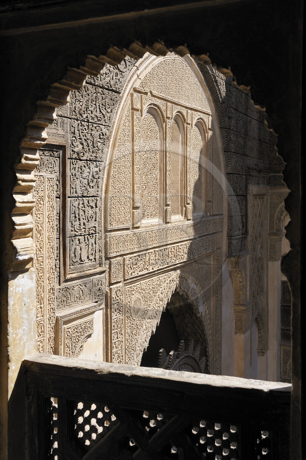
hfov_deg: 33.4
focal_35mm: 40
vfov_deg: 48.5
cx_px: 153
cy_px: 230
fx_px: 510
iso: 200
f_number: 11
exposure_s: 1/160
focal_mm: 40
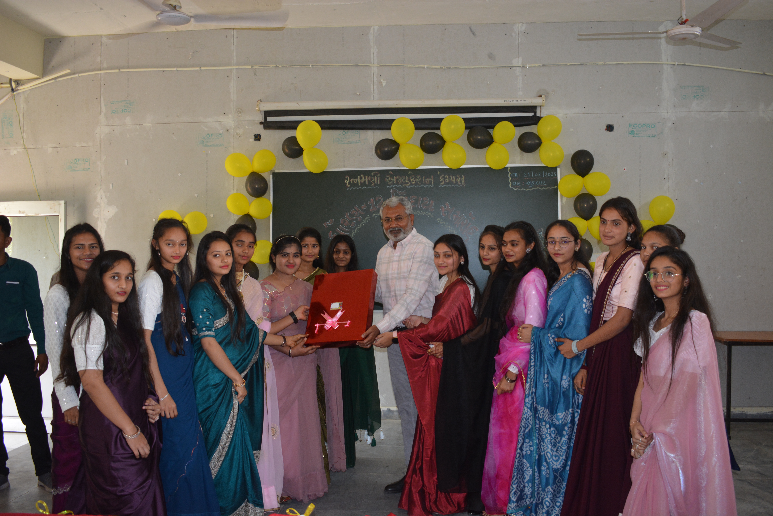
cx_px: 386
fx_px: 741
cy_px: 258
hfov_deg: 55.1
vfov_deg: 38.4
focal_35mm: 34
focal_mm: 23
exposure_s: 1/60
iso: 800
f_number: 3.8
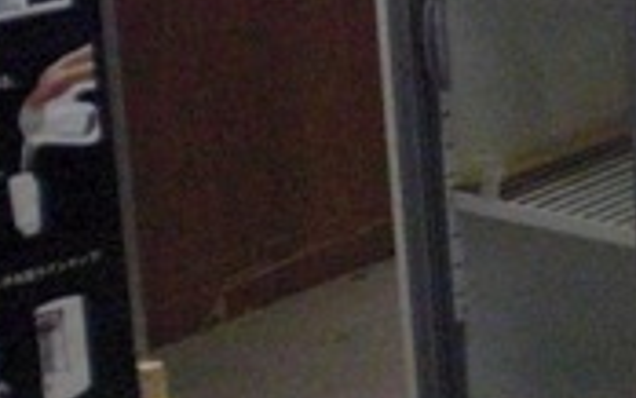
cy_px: 157
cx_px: 963
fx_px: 2619
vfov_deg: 8.7
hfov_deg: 13.1
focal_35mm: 151
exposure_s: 1/80
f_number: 3.1
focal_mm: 6.3
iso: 800
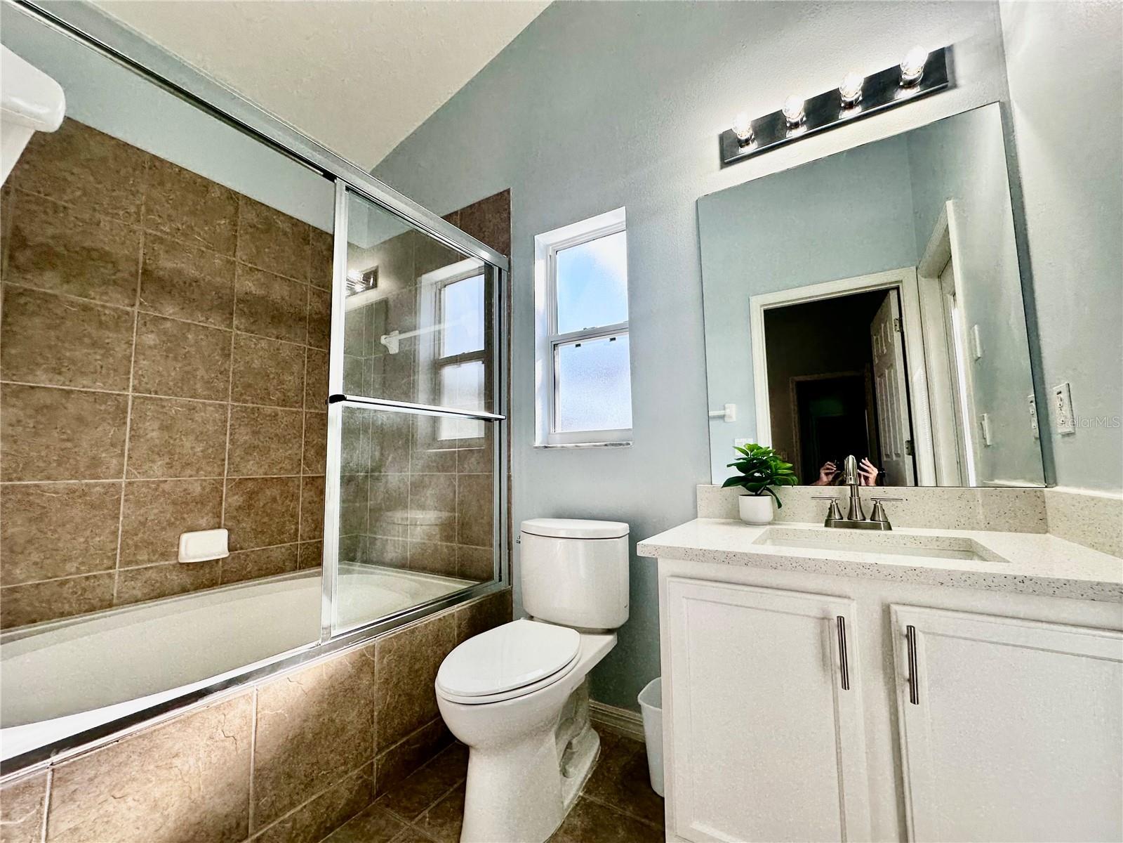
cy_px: 422
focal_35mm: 14
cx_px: 562
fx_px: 454
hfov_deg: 102.1
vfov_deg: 85.7
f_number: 2.2
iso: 50
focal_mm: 2.22
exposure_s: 1/120
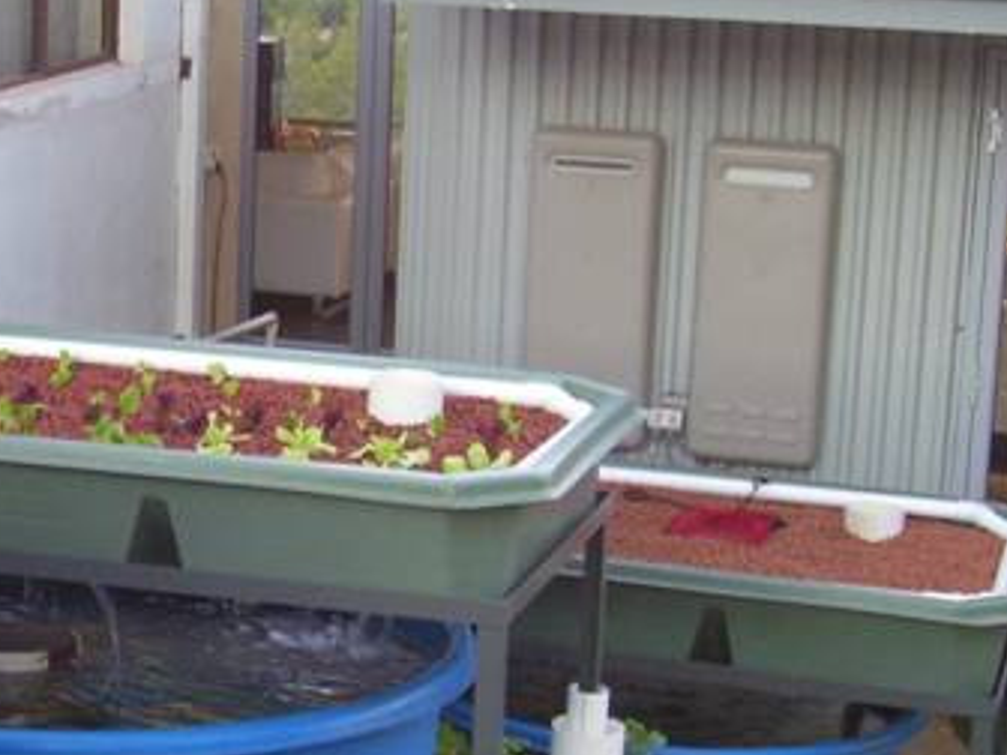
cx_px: -96
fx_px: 2909
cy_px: 431
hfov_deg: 18.9
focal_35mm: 100
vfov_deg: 14.8
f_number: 3
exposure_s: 1/8
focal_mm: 7
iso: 160
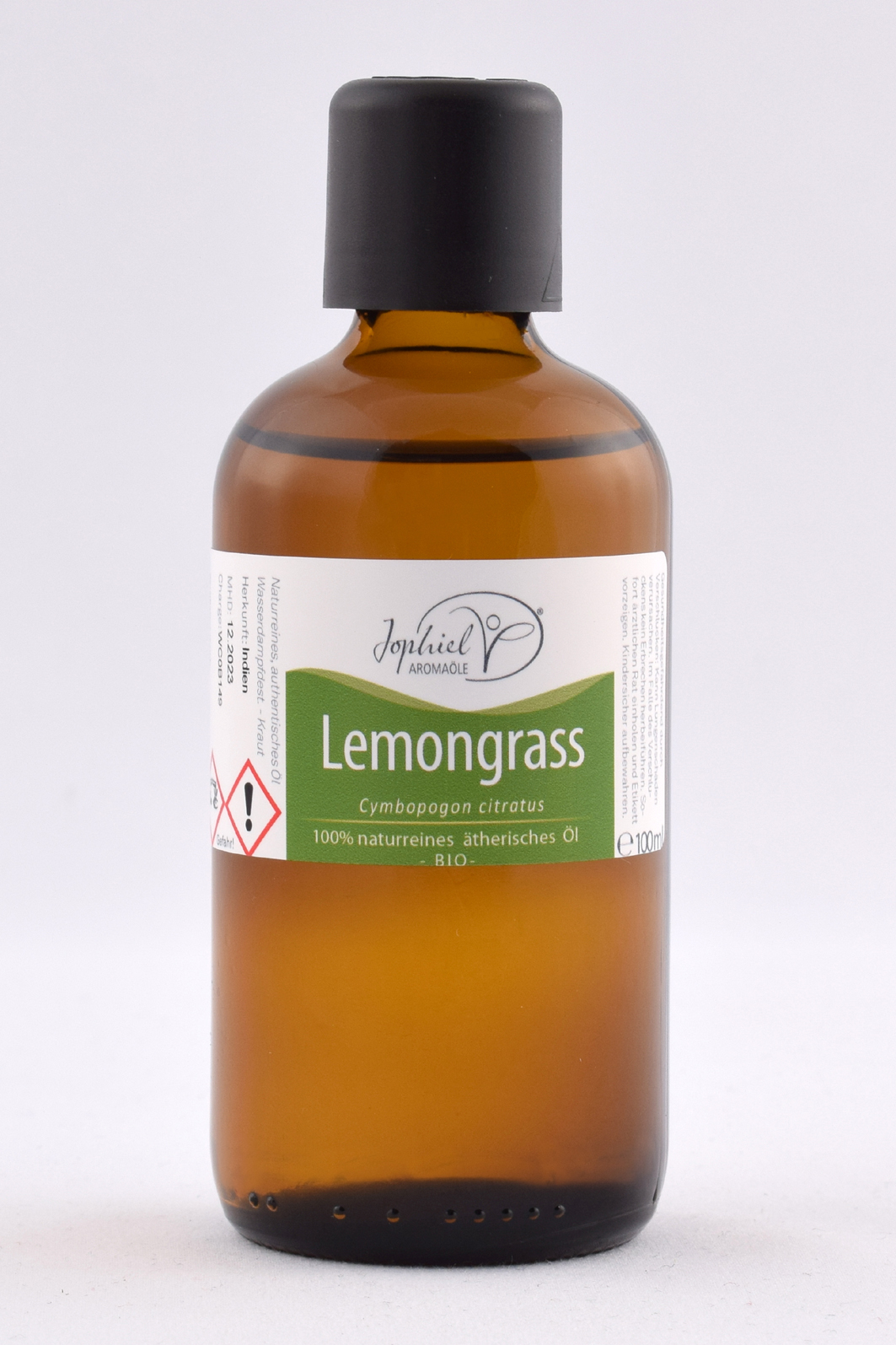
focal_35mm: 82
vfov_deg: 24.6
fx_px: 3080
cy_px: 672
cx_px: 448
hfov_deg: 16.5
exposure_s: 1/125
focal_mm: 55
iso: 200
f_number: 11
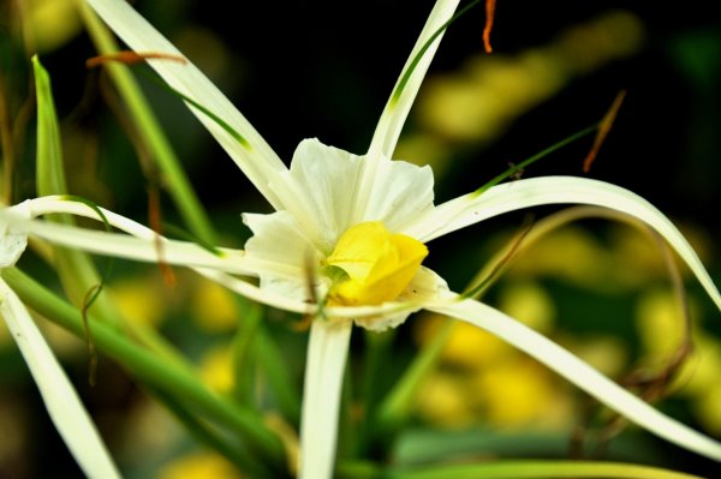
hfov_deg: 14.4
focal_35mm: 142
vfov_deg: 9.6
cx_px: 360
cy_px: 240
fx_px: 2852
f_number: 7.1
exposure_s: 1/320
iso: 400
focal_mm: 95
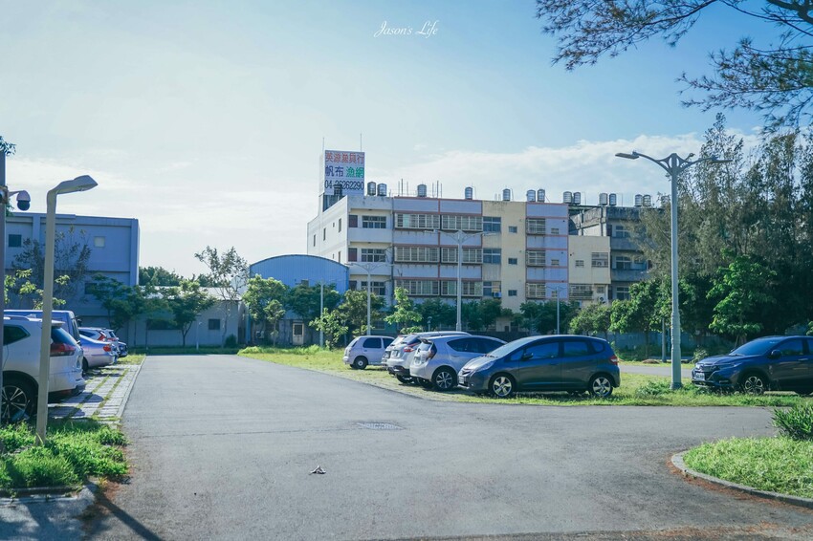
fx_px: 971
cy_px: 270
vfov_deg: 31.2
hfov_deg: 45.4
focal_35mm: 43
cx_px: 406
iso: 100
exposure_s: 1/2500
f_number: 2.8
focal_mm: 43
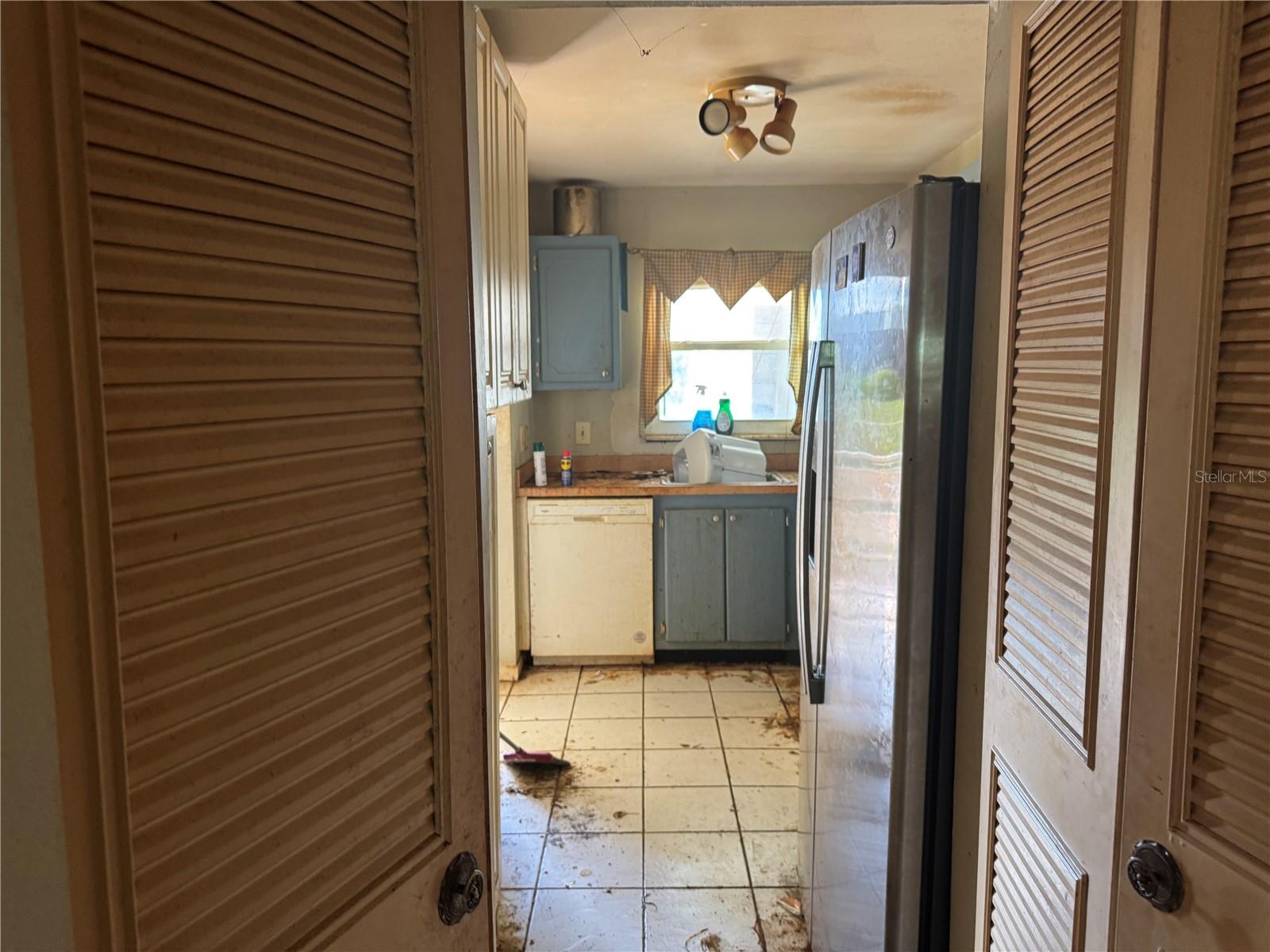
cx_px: 635
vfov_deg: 56.8
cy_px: 476
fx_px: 881
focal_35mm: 24
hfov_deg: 71.6
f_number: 1.78
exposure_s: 1/60
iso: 320
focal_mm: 6.76
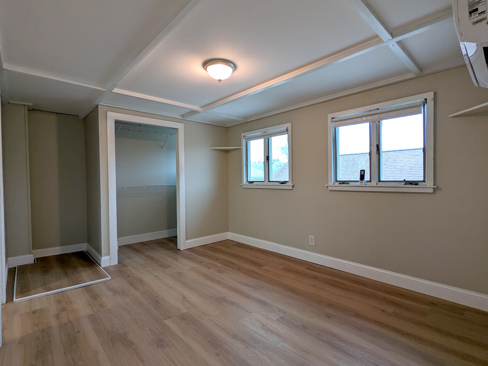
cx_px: 249
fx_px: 240
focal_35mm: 17
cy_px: 183
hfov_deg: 91.0
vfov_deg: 74.7
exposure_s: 1/24
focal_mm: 2.35
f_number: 2.2
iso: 62
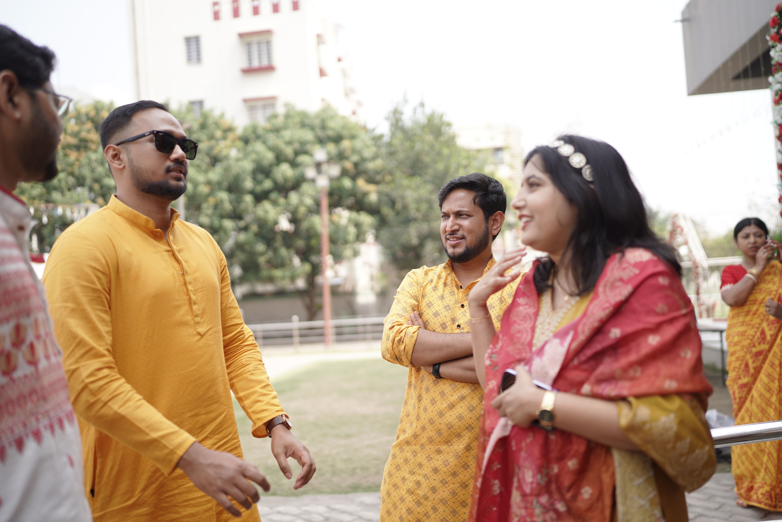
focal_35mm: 35
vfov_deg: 37.9
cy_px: 261
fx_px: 760
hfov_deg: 54.4
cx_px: 391
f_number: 1.4
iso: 125
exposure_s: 1/2000
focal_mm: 35
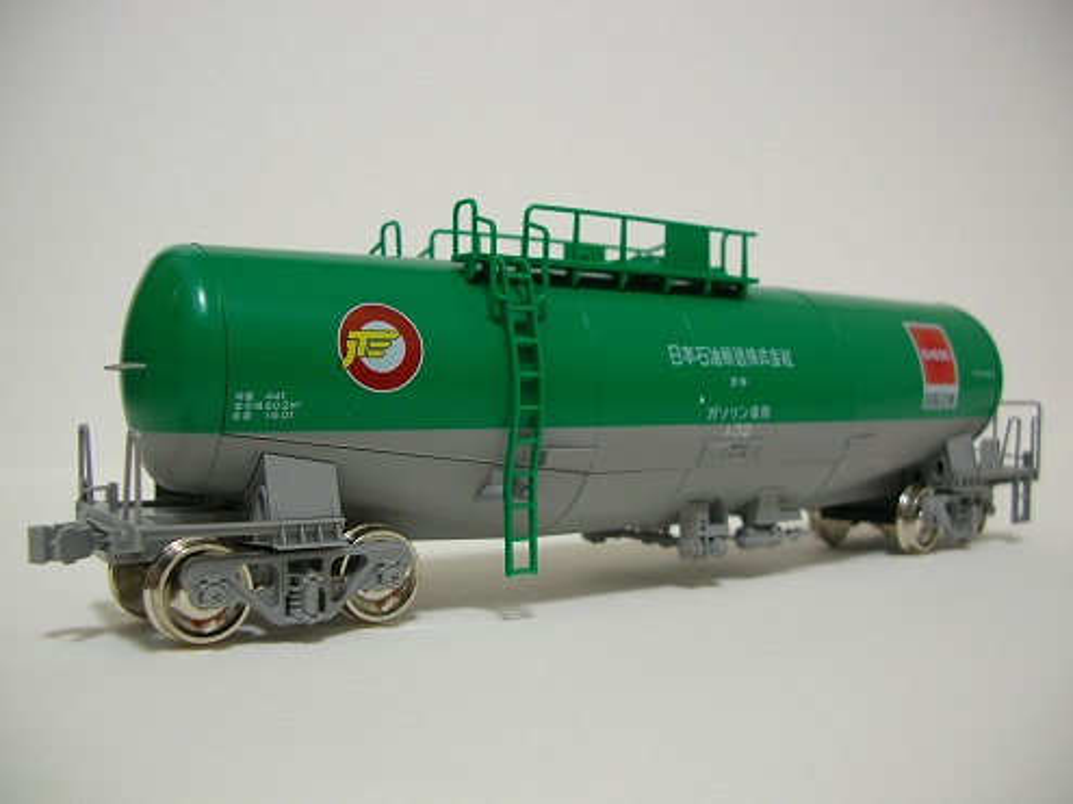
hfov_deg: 52.6
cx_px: 536
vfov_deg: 40.7
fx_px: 1085
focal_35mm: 35
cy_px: 402
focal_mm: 5.8
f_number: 2.8
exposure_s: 1/8.3
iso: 50
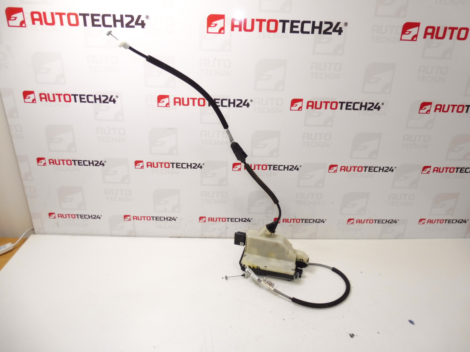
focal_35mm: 24
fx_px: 326
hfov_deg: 71.6
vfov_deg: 56.8
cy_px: 176
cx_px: 235
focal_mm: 4.3
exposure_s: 1/60
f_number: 3.5
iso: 200
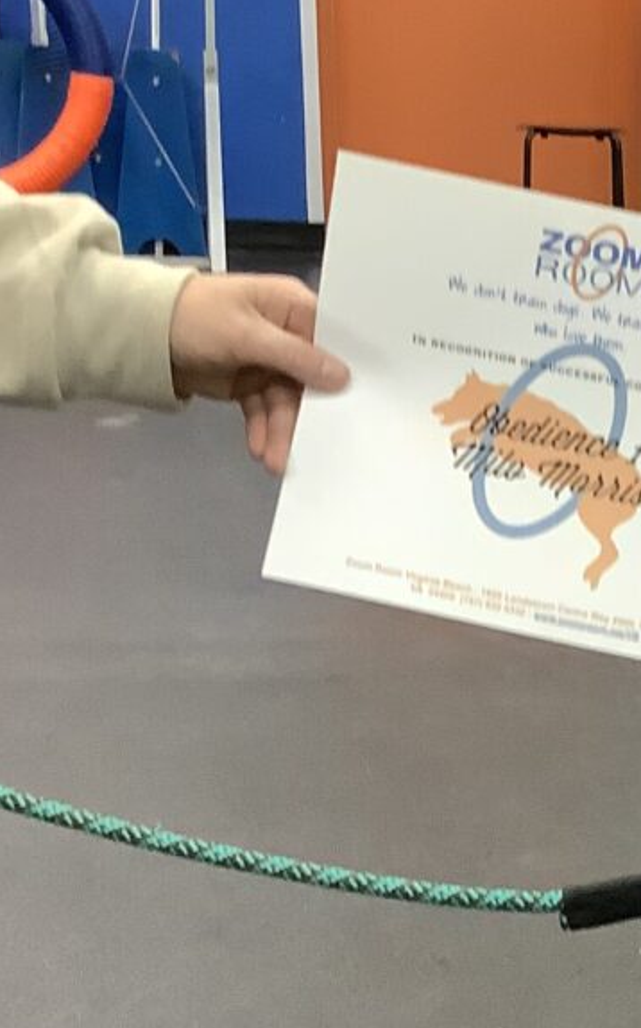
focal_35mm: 88
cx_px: 816
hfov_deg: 14.3
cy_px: 899
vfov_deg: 23.0
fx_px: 2463
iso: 320
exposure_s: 1/60
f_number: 2.4
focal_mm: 3.3
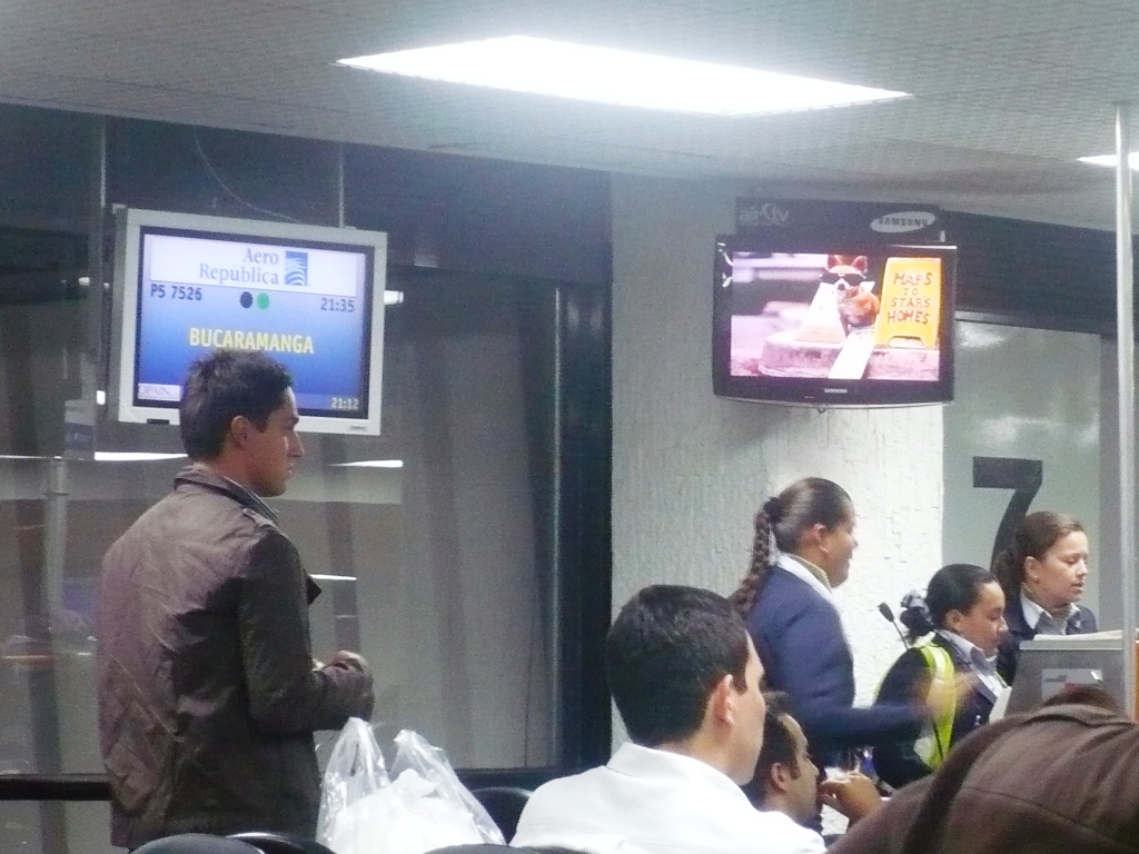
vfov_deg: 10.3
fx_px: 4738
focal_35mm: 144
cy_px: 427
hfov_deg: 13.7
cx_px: 570
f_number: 5
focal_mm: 17.4
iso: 400
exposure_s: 1/6
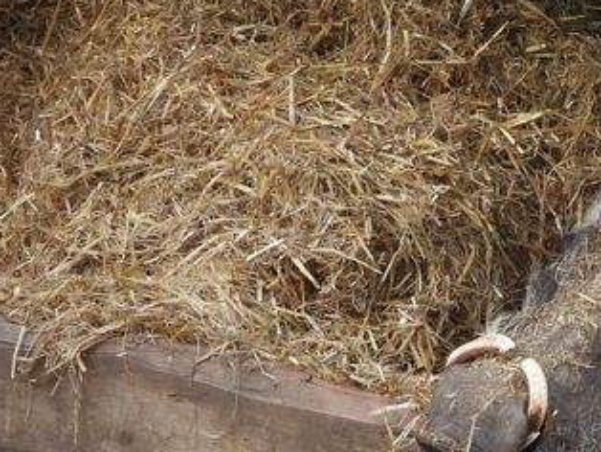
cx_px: 635
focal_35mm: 509
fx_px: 8844
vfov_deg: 2.9
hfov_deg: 3.9
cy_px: 383
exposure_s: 1/80
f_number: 4.5
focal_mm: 35.9
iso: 100
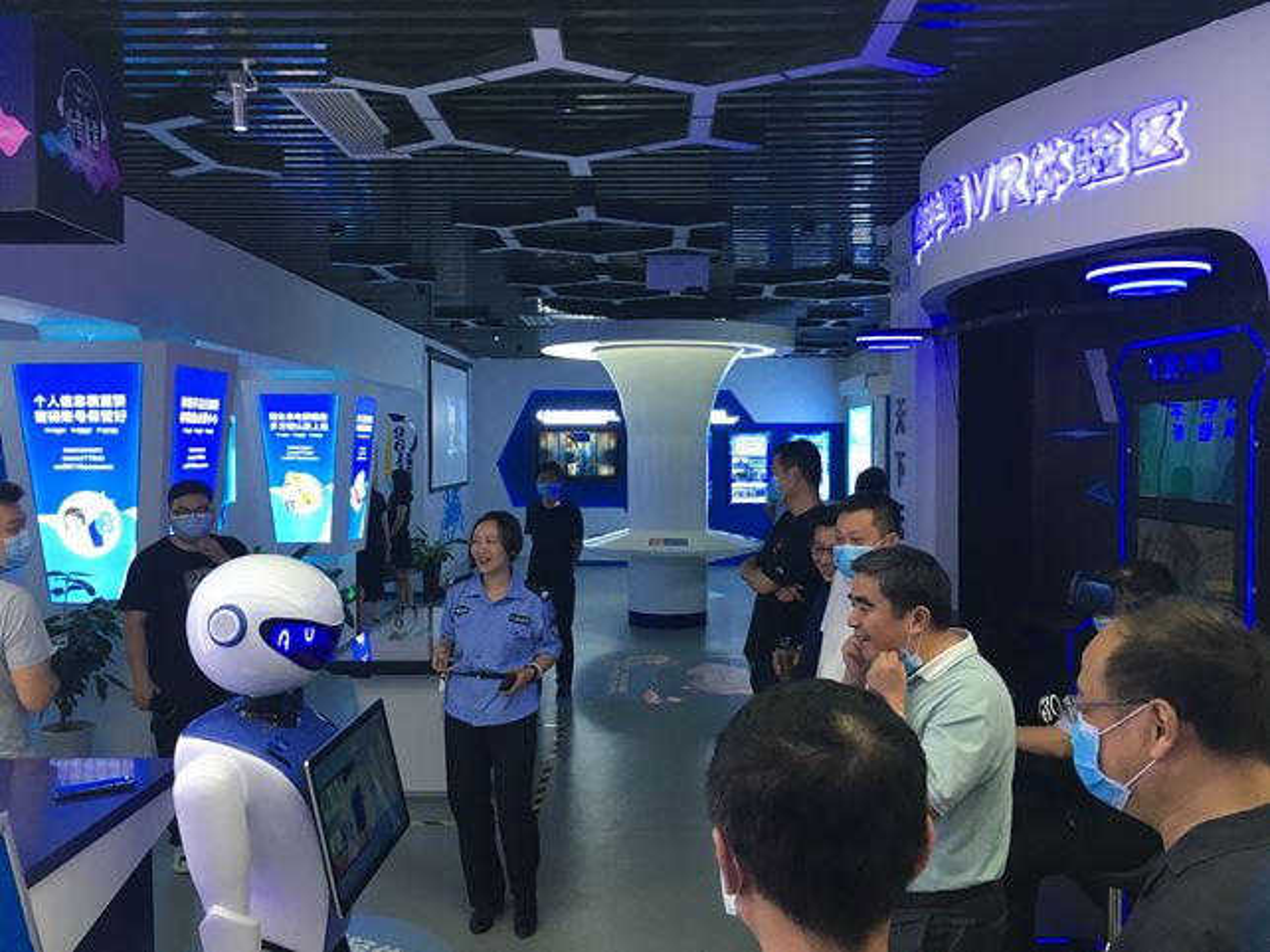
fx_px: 1064
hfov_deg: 61.7
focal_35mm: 29
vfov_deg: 48.2
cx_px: 635
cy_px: 476
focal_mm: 4.15
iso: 50
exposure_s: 1/33
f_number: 2.2
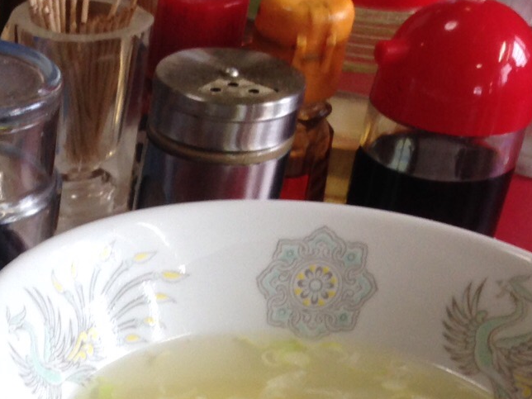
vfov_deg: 13.2
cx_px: -200
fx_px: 1614
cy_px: 612
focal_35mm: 105
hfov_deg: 17.3
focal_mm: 4.12
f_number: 2.4
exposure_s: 1/20
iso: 64
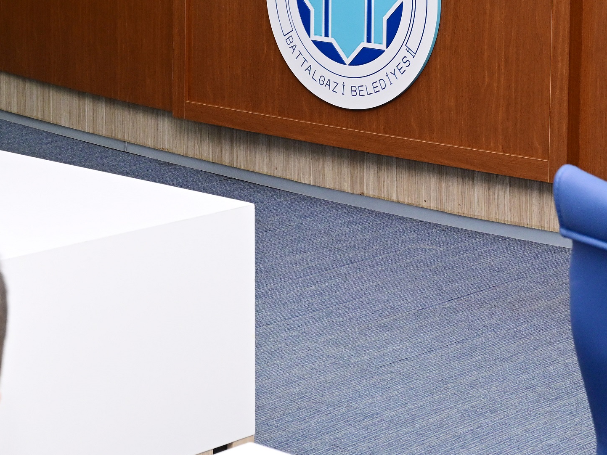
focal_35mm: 110
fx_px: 1929
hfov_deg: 17.9
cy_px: -40
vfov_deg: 13.2
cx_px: 342
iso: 1000
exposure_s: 1/60
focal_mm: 40
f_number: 7.1
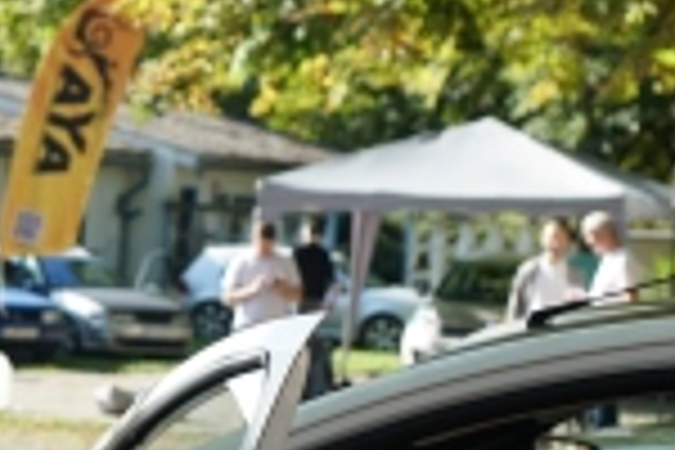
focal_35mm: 234
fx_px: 4387
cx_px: -603
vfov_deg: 5.9
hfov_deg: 8.4
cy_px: 486
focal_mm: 50
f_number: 4.5
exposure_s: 1/320
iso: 200
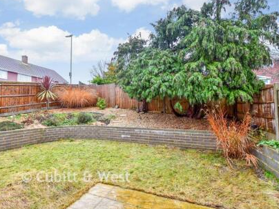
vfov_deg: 74.7
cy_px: 102
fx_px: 137
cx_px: 128
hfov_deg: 90.8
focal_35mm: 17
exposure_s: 1/10
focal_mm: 10
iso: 500
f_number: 7.1
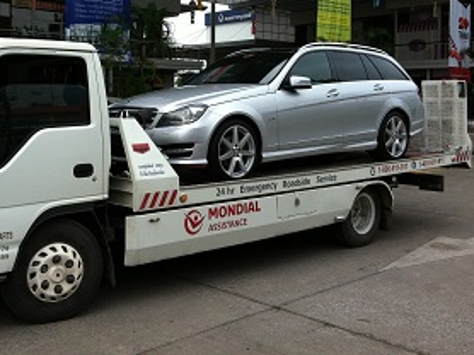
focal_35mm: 49
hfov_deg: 38.5
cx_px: 161
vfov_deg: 29.4
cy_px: 108
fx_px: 670
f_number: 2.8
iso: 80
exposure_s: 1/319
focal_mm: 3.85
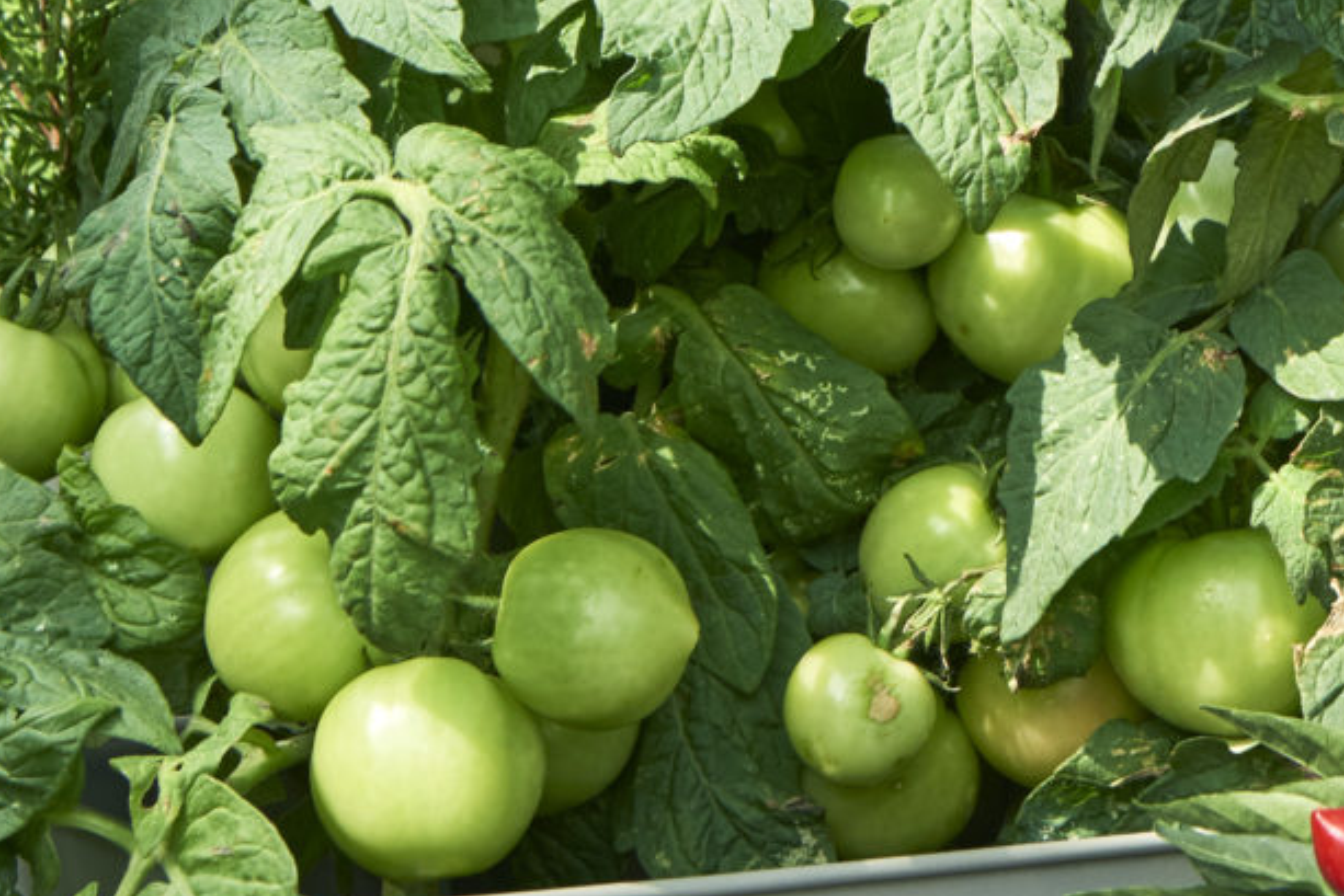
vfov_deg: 7.1
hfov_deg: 10.8
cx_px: 1603
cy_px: -634
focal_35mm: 188
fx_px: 7020
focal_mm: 45
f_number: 7.1
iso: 100
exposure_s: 1/160
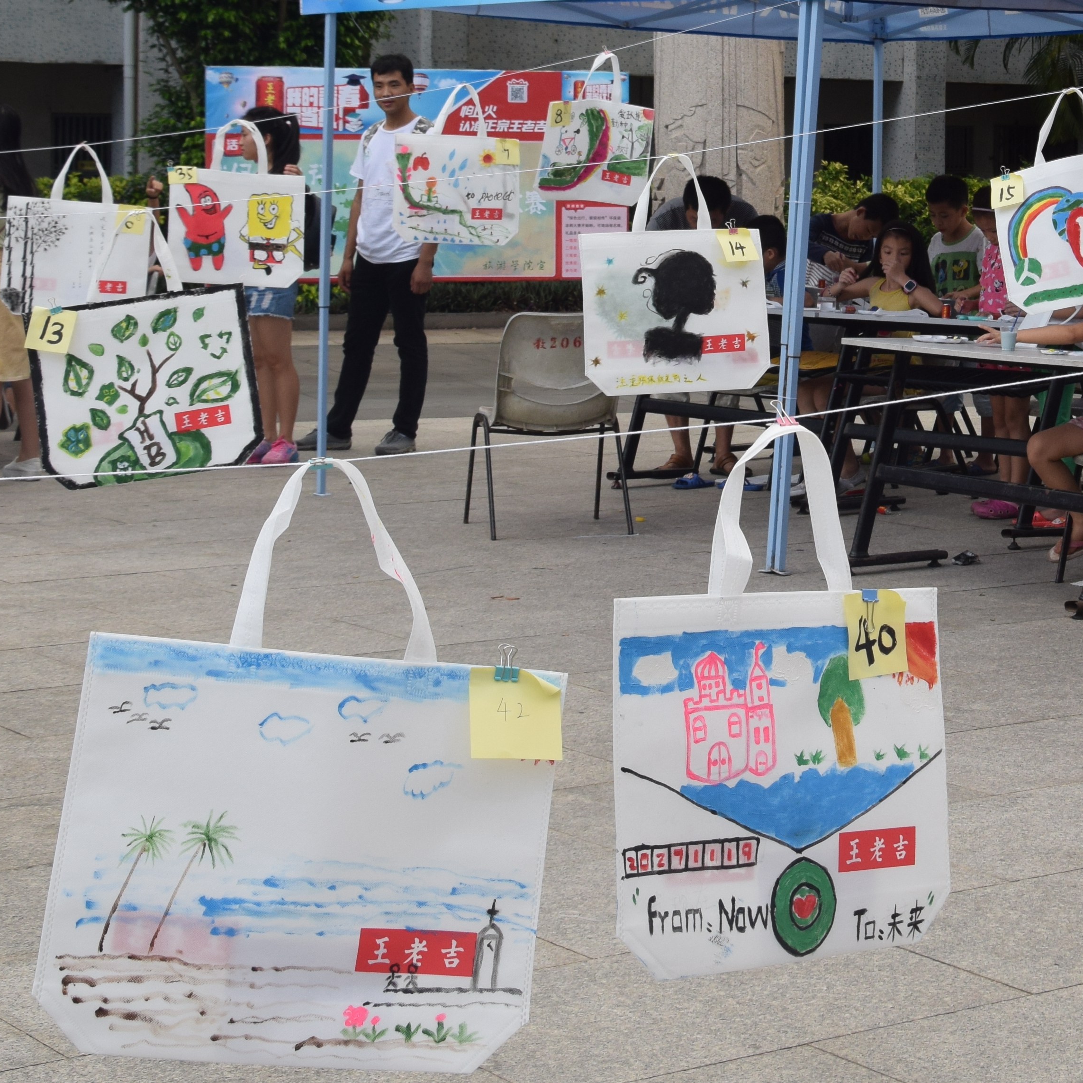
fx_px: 3079
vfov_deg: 19.6
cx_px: 986
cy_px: 152
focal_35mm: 87
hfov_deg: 19.6
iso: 280
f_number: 8
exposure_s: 1/250
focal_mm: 26
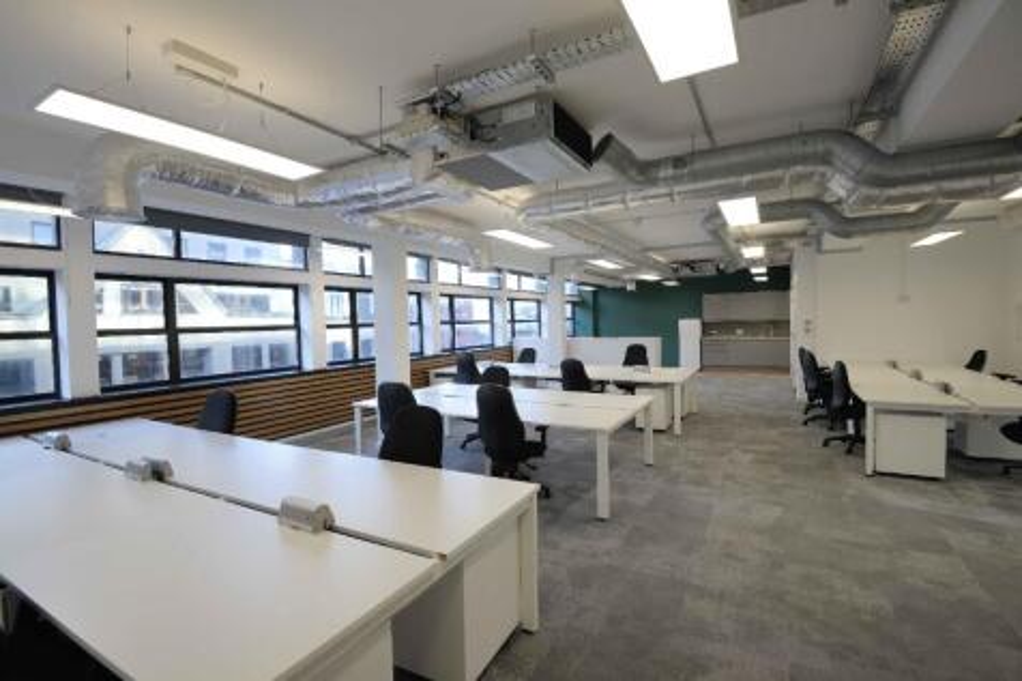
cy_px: 340
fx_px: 454
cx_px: 511
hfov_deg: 96.8
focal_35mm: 16
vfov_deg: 73.7
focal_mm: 16
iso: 125
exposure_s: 1/15
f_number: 8
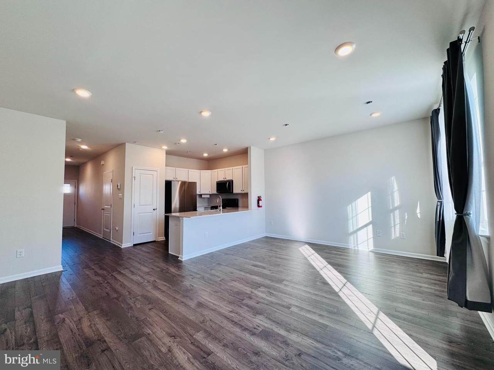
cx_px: 247
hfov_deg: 102.1
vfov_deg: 85.7
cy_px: 185
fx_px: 200
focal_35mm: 14
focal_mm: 2.22
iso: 50
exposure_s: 1/120
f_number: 2.2
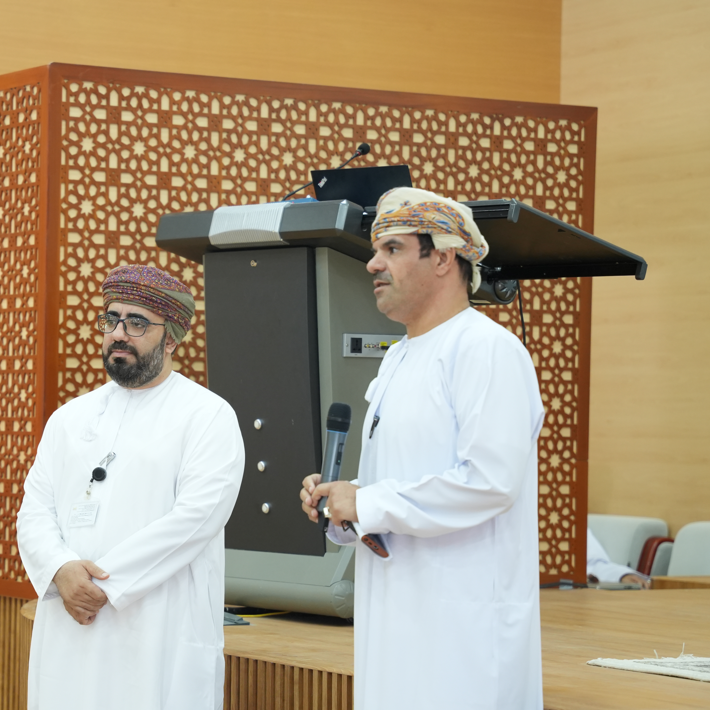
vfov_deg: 14.9
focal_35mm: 117
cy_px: 395
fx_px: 2715
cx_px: 145
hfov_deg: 14.8
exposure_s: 1/125
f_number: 2.8
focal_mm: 70
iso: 1250
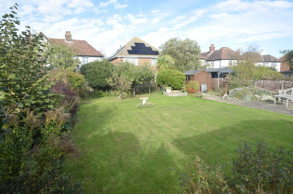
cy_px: 97
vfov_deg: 63.0
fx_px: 158
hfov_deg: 85.5
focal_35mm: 20
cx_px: 146
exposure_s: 1/250
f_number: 8
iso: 200
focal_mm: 13
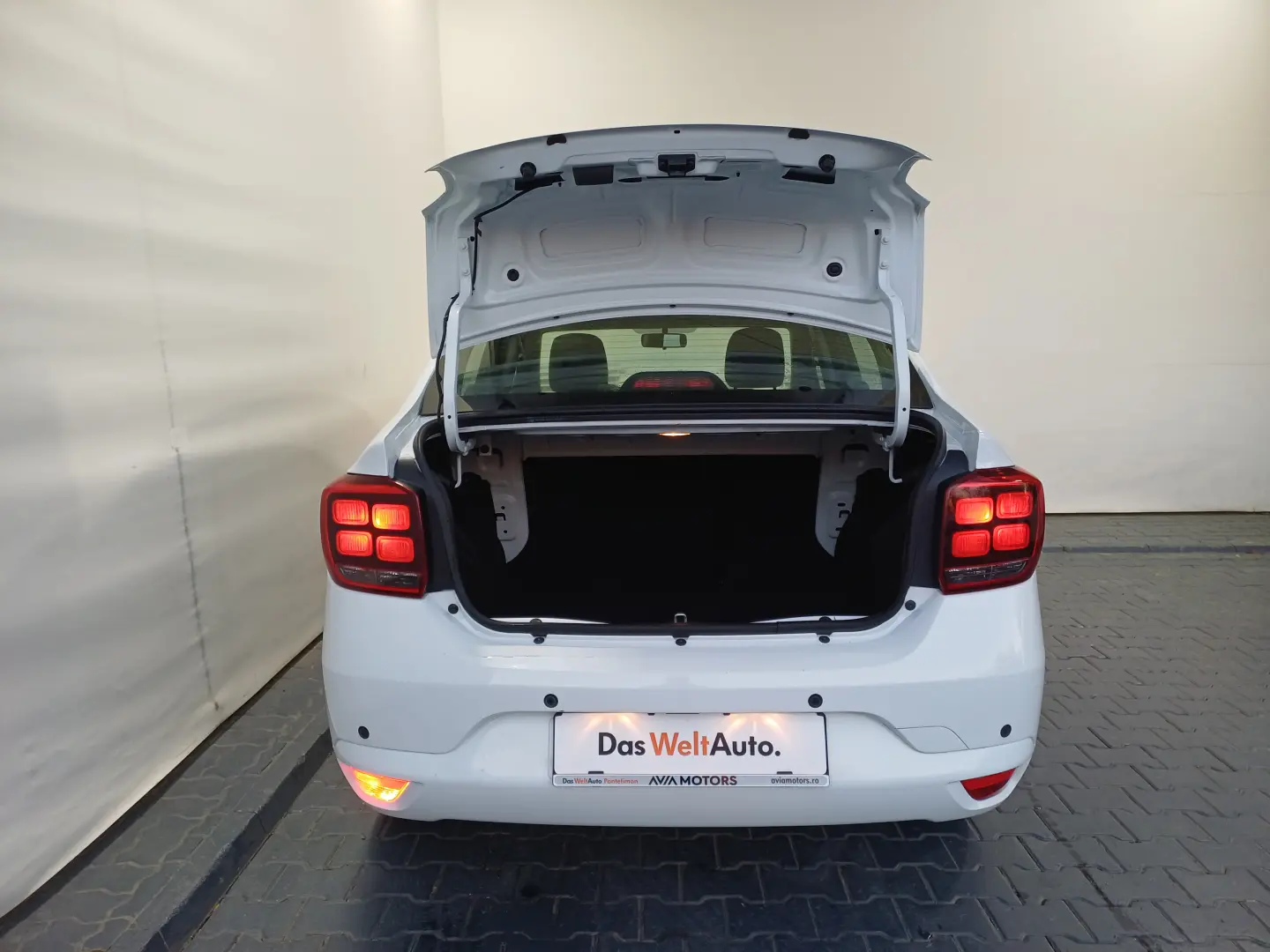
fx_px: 917
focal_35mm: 25
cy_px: 476
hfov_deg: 69.4
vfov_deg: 54.9
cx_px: 635
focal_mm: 4.65
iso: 50
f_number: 1.8
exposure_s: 1/50
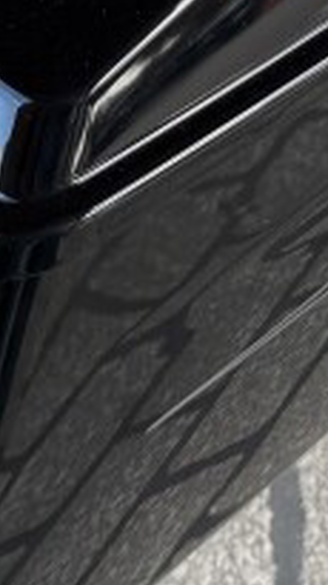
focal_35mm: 136
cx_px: 198
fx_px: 2107
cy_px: -265
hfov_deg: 8.9
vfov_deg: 14.8
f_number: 1.78
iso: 80
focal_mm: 6.76
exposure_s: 1/351
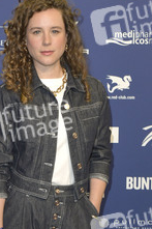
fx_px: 552
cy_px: 176
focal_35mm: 87
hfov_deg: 15.6
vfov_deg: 23.1
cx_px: 50
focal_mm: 48
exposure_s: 1/250
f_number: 5.6
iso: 1000
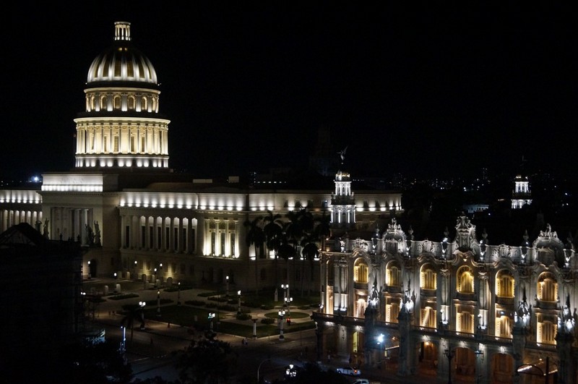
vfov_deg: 25.7
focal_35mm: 52
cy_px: 192
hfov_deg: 37.9
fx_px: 842
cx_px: 289
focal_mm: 35
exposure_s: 1/40
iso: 3200
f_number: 5
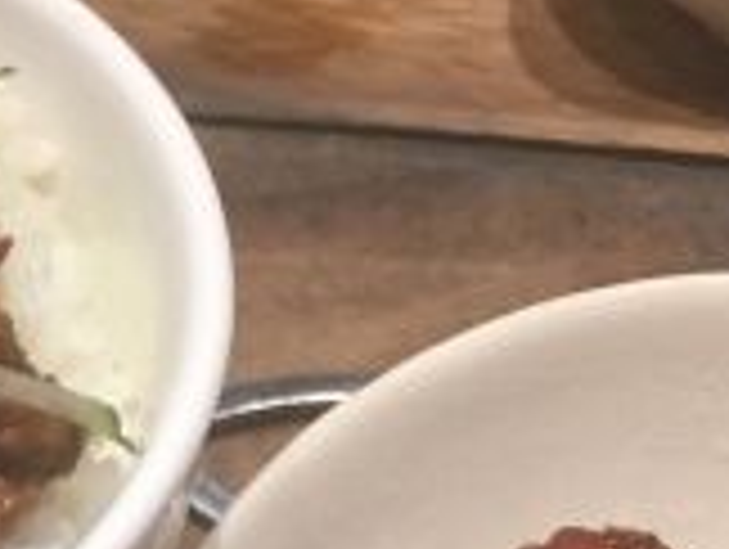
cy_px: 961
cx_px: -112
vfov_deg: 11.1
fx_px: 2636
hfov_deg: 15.3
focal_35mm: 125
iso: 64
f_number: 2.2
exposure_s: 1/33
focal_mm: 4.15
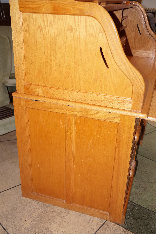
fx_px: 254
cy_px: 117
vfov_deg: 49.6
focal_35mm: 39
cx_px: 78
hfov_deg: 34.1
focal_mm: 26
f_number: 4
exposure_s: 1/160
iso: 800
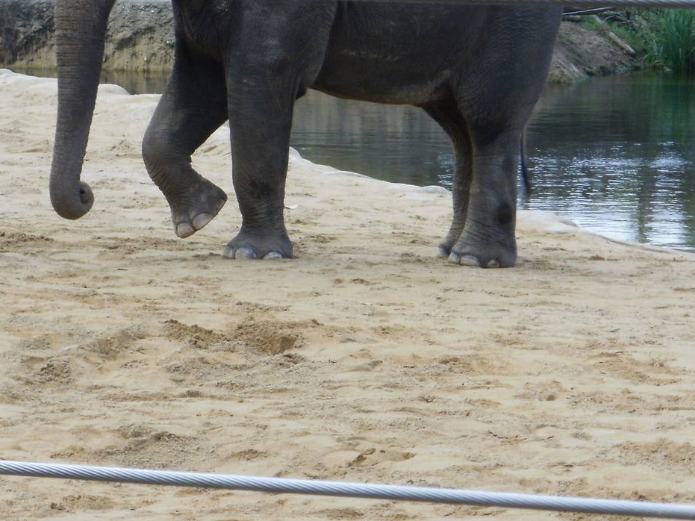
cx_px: 272
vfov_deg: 7.1
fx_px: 4176
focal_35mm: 208
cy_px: 116
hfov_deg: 9.5
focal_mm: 21.2
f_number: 5.3
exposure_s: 1/80
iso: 125
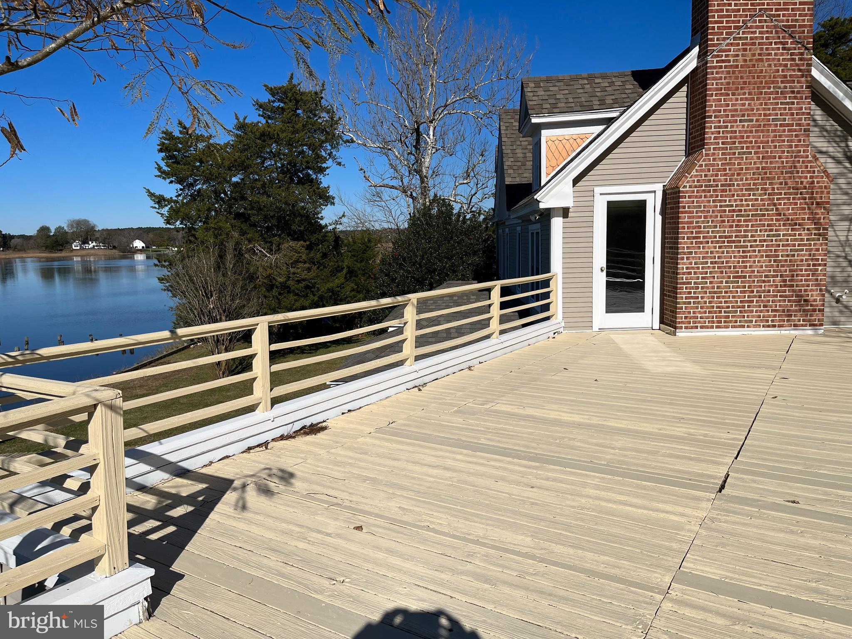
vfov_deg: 53.1
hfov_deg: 67.3
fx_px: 640
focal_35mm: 26
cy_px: 320
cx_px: 426
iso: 50
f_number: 1.6
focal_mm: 5.1
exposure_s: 1/9901
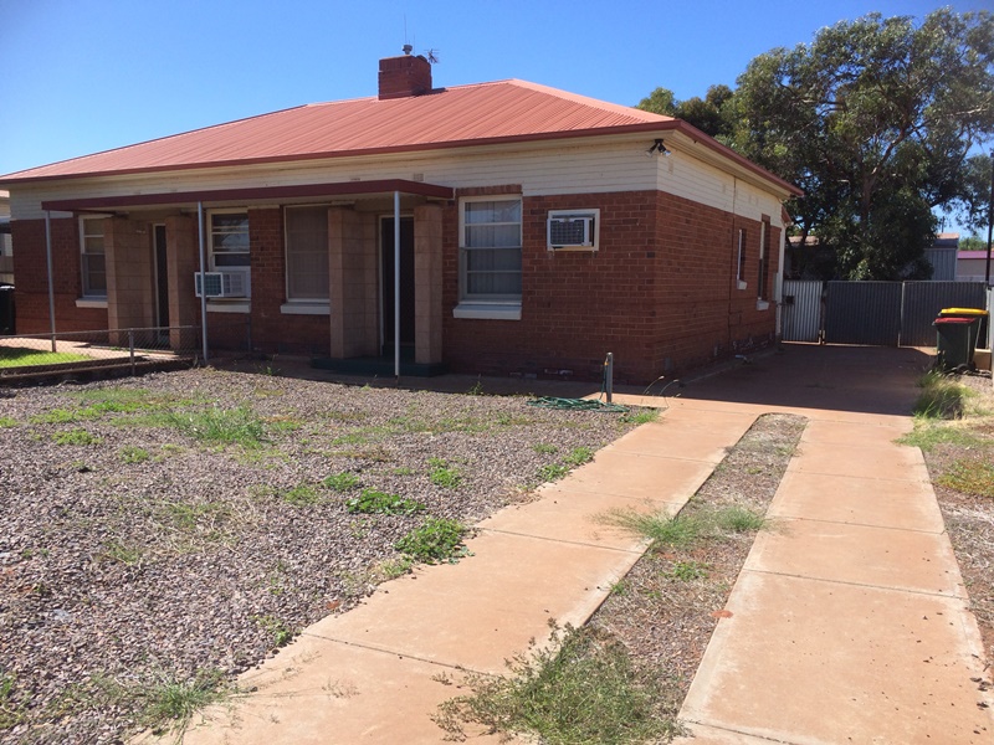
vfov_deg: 48.2
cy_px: 372
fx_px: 833
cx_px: 497
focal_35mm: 29
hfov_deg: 61.7
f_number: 2.2
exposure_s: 1/1466
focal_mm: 4.15
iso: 32
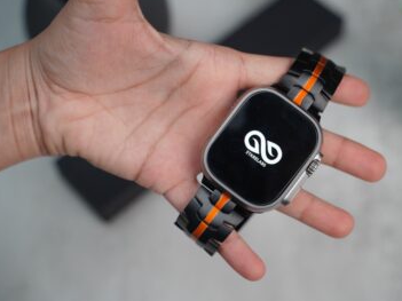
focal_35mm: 57
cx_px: 224
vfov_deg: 25.6
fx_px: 662
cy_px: 149
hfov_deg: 33.8
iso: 1600
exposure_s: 1/160
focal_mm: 52
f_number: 4
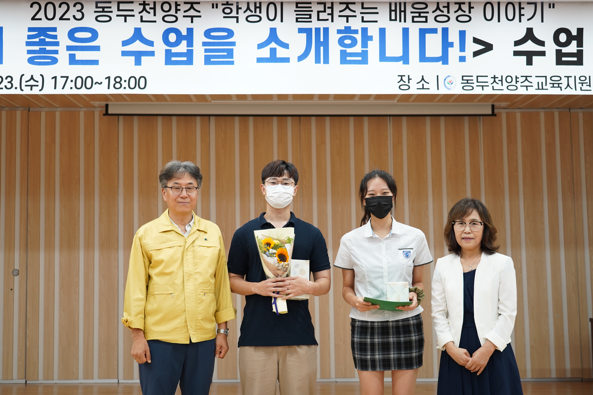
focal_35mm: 43
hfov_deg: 45.4
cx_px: 296
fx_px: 708
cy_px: 198
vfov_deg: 31.2
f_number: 4
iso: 1250
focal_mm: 43
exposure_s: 1/80
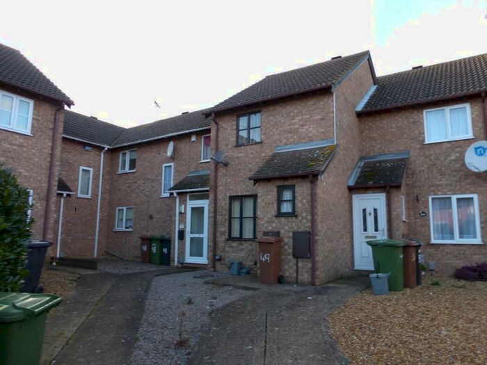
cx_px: 244
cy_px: 182
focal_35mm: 24
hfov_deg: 71.6
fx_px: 338
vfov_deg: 56.8
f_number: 3.3
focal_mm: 4.3
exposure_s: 1/100
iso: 100
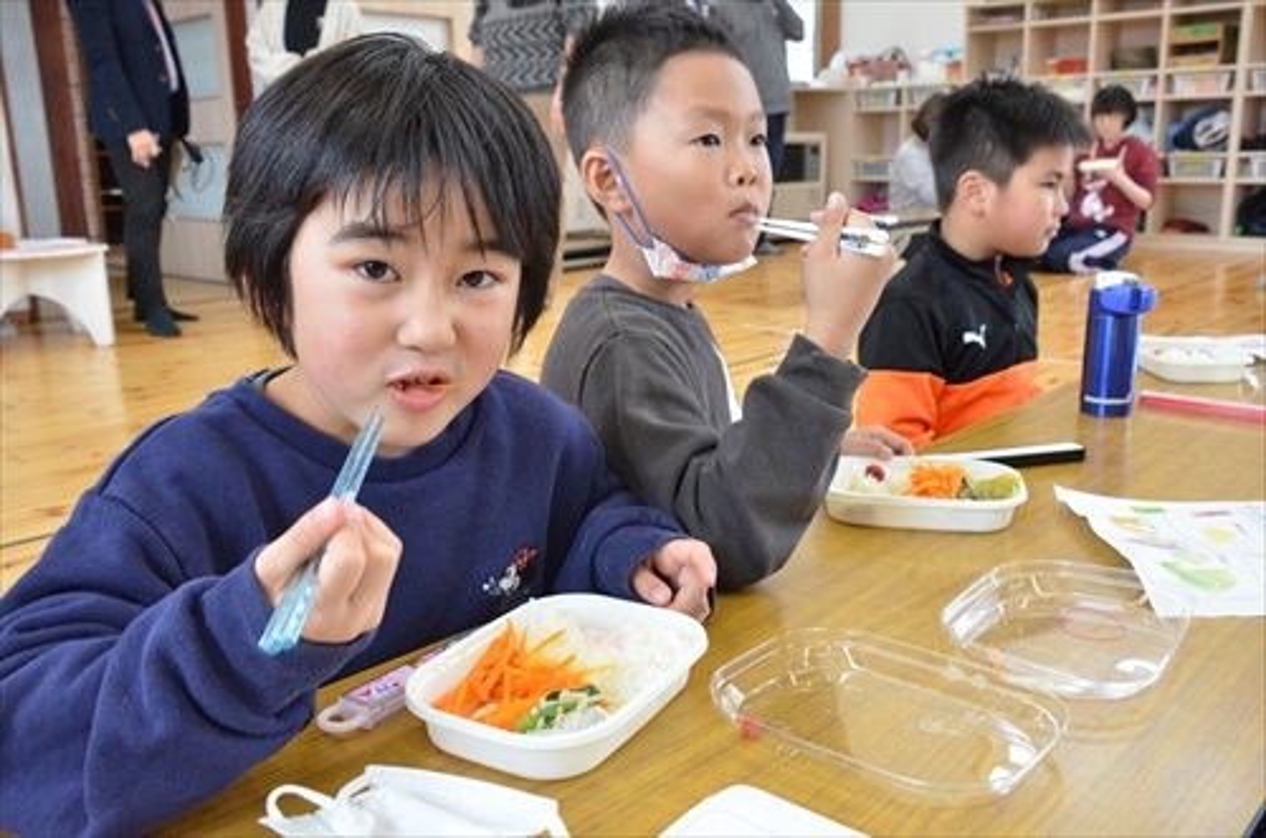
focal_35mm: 32
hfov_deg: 59.6
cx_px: 633
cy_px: 419
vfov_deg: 41.5
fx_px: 1105
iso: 3200
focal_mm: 21
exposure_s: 1/320
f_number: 5.6
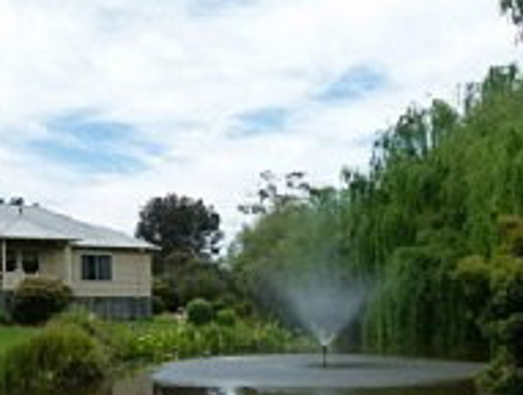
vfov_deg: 30.2
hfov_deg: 39.5
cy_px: 321
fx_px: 711
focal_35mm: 47
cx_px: 145
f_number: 4
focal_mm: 4.5
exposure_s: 1/640
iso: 160
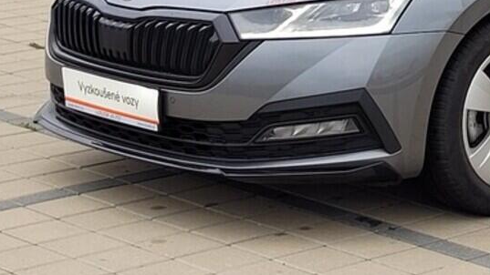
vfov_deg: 15.3
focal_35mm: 76
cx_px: 547
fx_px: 987
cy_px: -52
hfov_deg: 25.7
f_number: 1.8
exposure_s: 1/239
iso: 40
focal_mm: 5.4
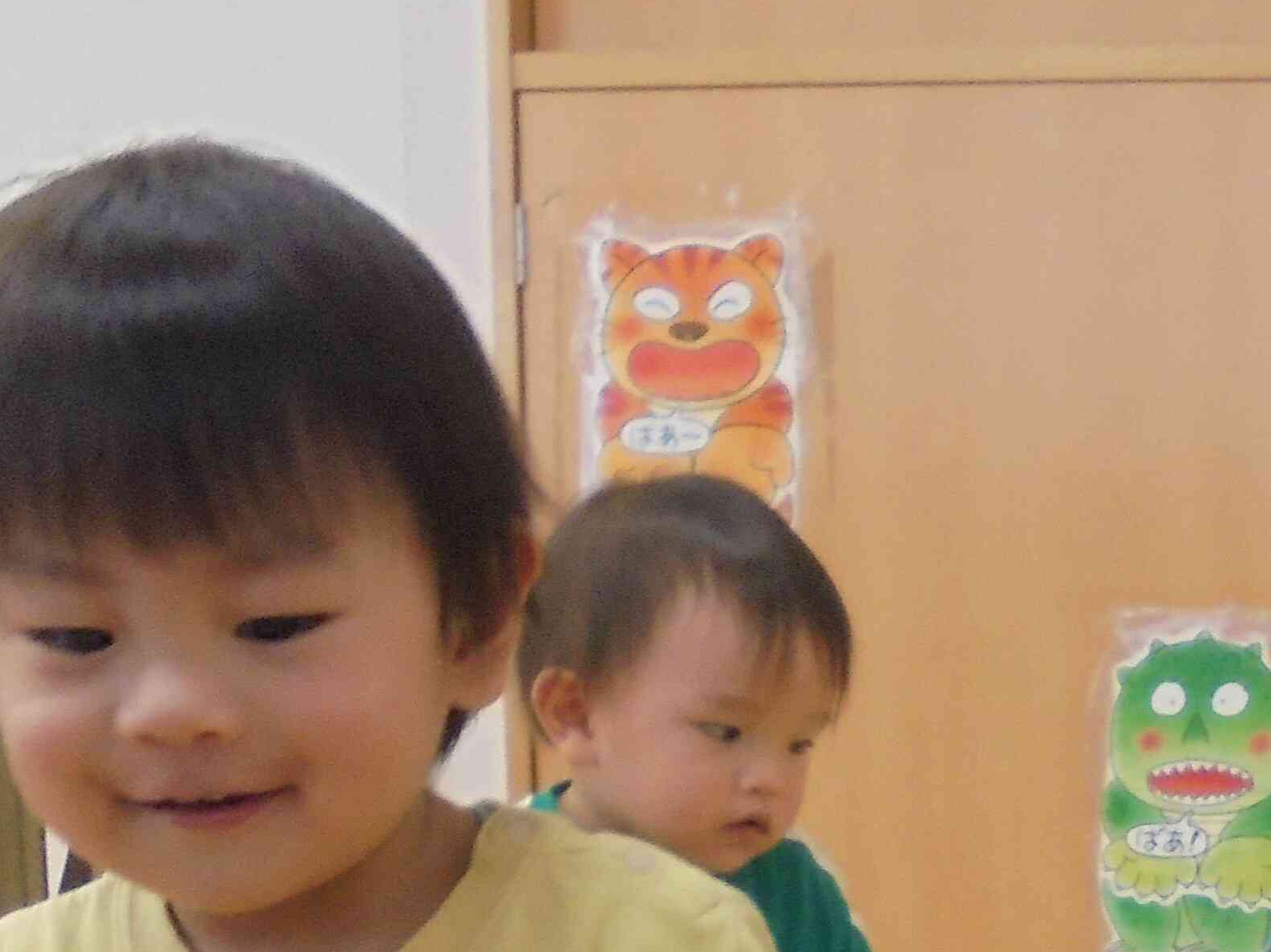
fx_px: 2716
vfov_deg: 18.2
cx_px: 1642
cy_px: 1325
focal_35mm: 74
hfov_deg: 23.4
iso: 250
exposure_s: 1/50
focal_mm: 4.6
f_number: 3.5
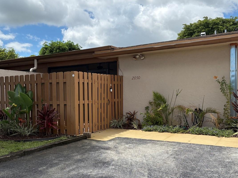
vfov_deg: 36.8
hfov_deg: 47.2
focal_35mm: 39
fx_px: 268
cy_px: 98
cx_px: 82
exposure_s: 1/3831
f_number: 1.6
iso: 50
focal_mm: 5.96
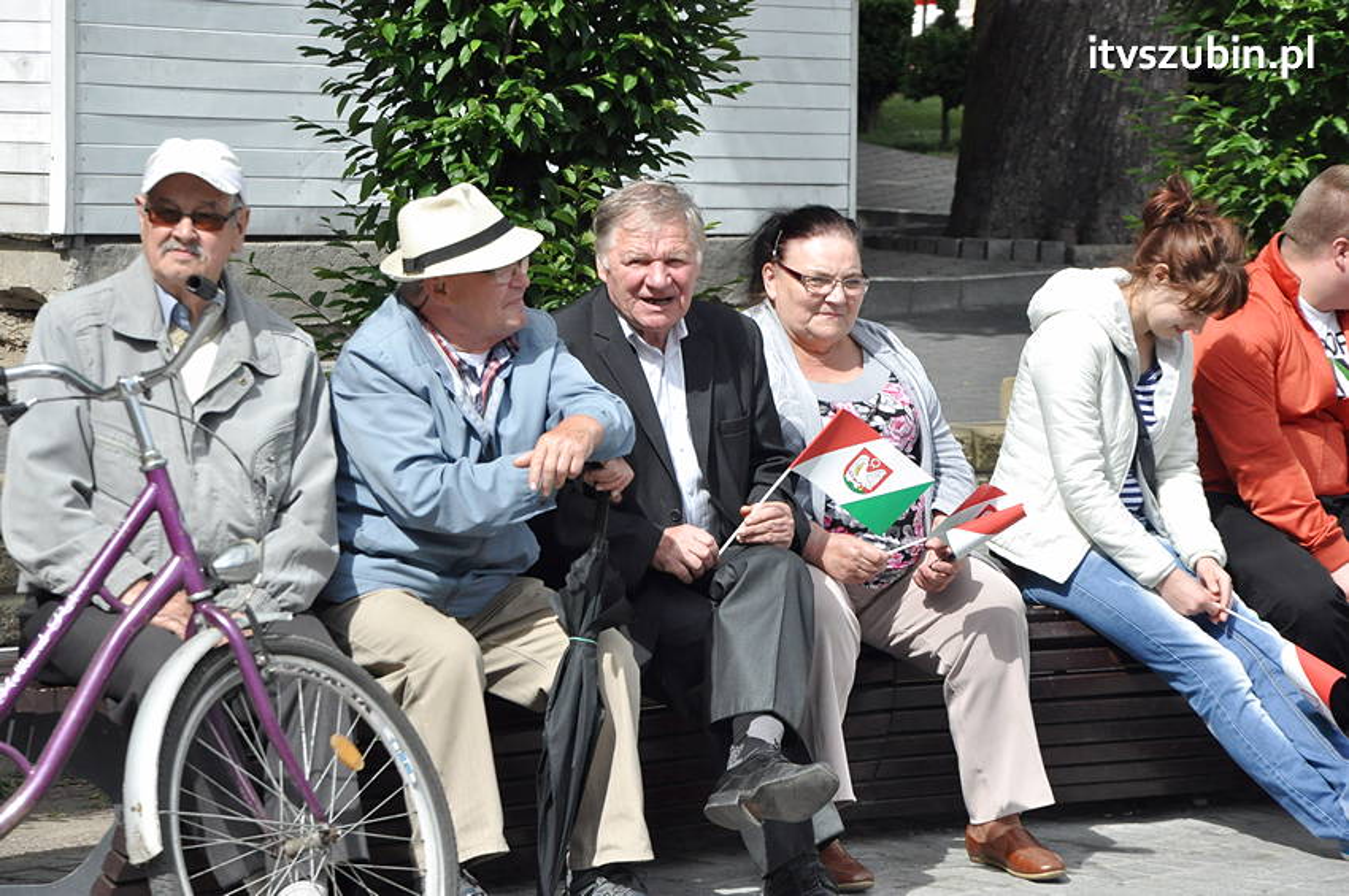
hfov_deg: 13.1
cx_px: 674
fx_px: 5896
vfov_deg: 8.7
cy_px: 448
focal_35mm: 158
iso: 1250
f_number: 10
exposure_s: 1/2500
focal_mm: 105
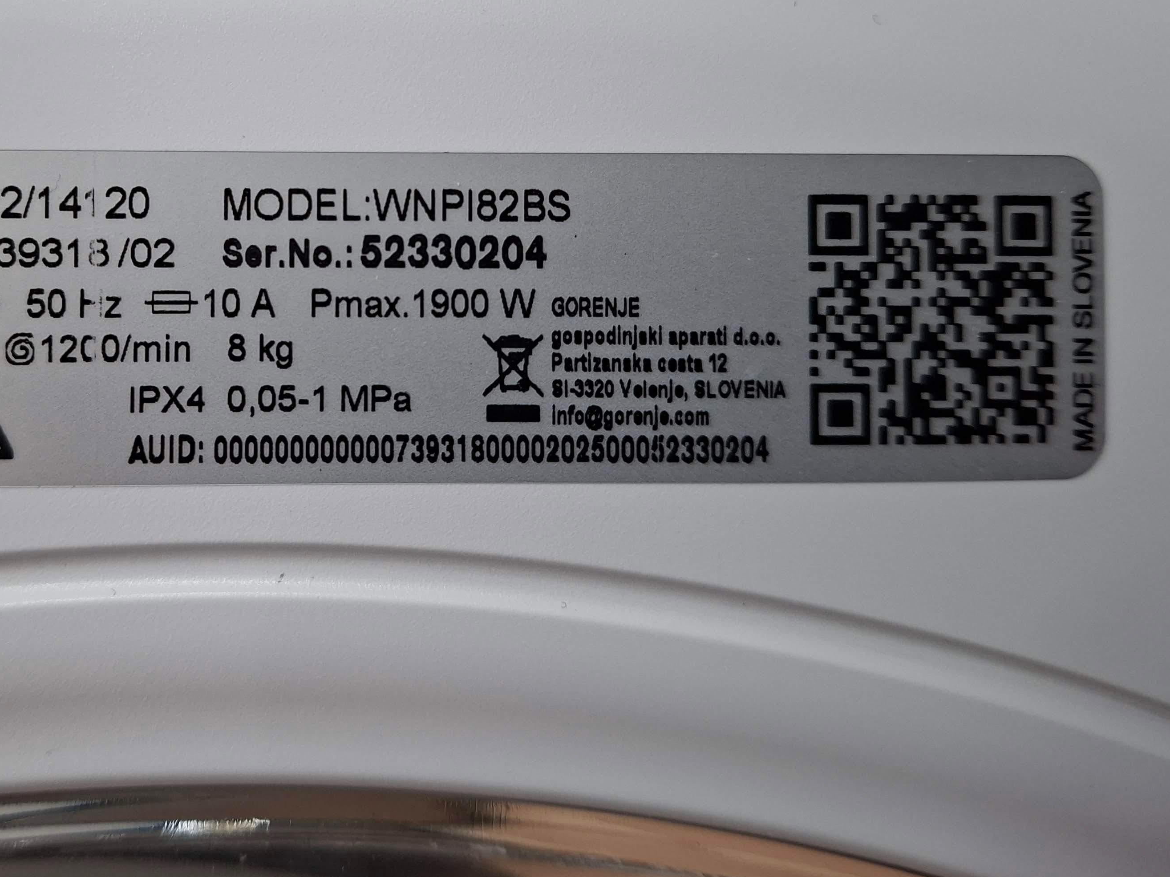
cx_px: 383
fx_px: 1183
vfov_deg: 39.6
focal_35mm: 35
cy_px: 216
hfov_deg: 51.6
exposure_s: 1/50
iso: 250
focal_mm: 5.54
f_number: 1.8
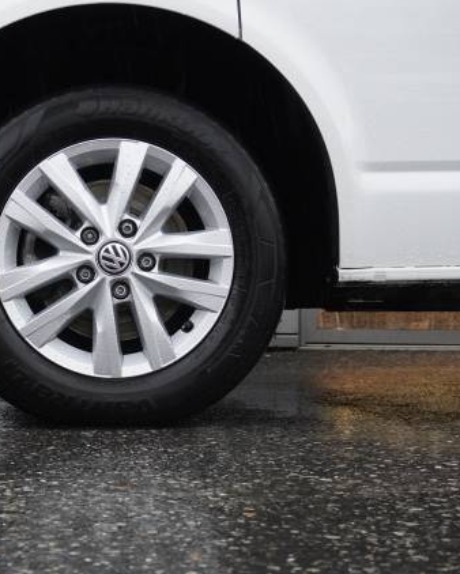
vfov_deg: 29.6
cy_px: 286
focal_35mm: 64
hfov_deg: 23.7
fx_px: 1088
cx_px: 136
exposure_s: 1/125
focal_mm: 30
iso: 4000
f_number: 5.6
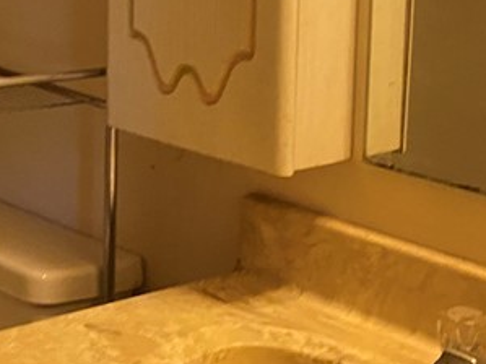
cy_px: -70
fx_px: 1249
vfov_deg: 16.0
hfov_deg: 19.2
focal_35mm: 89
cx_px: -249
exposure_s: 1/40
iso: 500
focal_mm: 4.25
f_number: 1.8
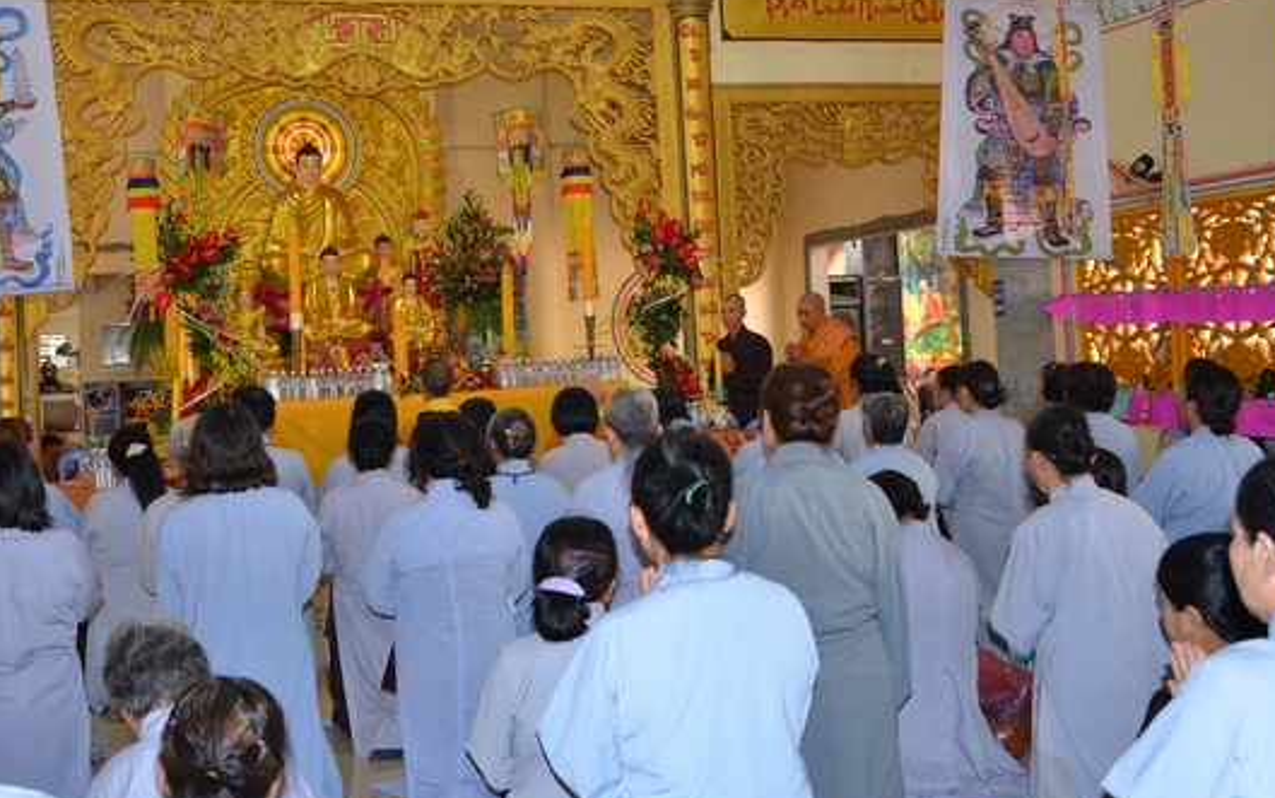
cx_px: 586
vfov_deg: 28.5
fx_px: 1564
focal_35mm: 45
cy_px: 312
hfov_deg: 44.3
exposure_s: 1/60
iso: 640
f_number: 4.5
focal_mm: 24
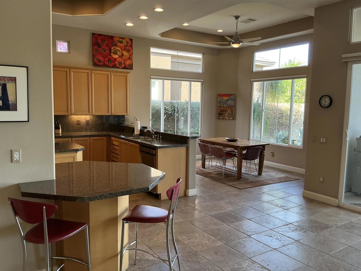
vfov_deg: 49.7
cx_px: 180
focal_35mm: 28
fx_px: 292
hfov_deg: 63.4
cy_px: 136
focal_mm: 3
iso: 64
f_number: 1.8
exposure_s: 1/120
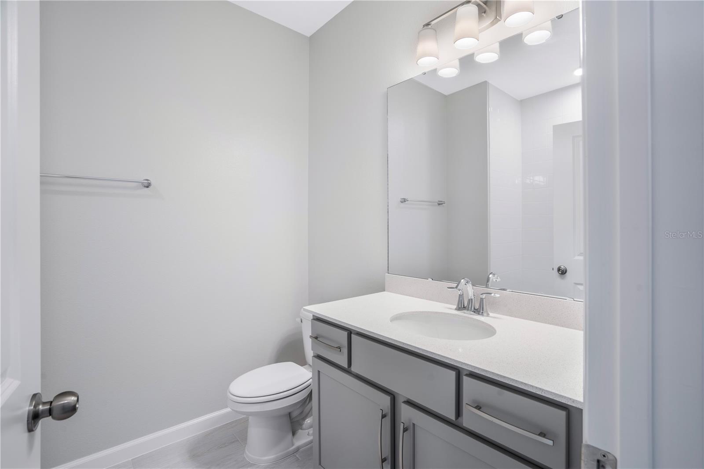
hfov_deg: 96.7
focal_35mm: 16
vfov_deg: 73.7
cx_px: 352
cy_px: 234
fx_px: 313
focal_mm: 16
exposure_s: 1/3
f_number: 8
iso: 400
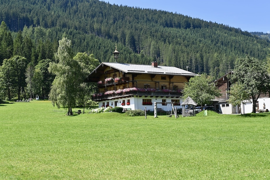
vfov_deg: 19.5
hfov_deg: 28.8
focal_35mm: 70
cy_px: 90
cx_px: 135
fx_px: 525
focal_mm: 70
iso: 140
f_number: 10
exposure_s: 1/125
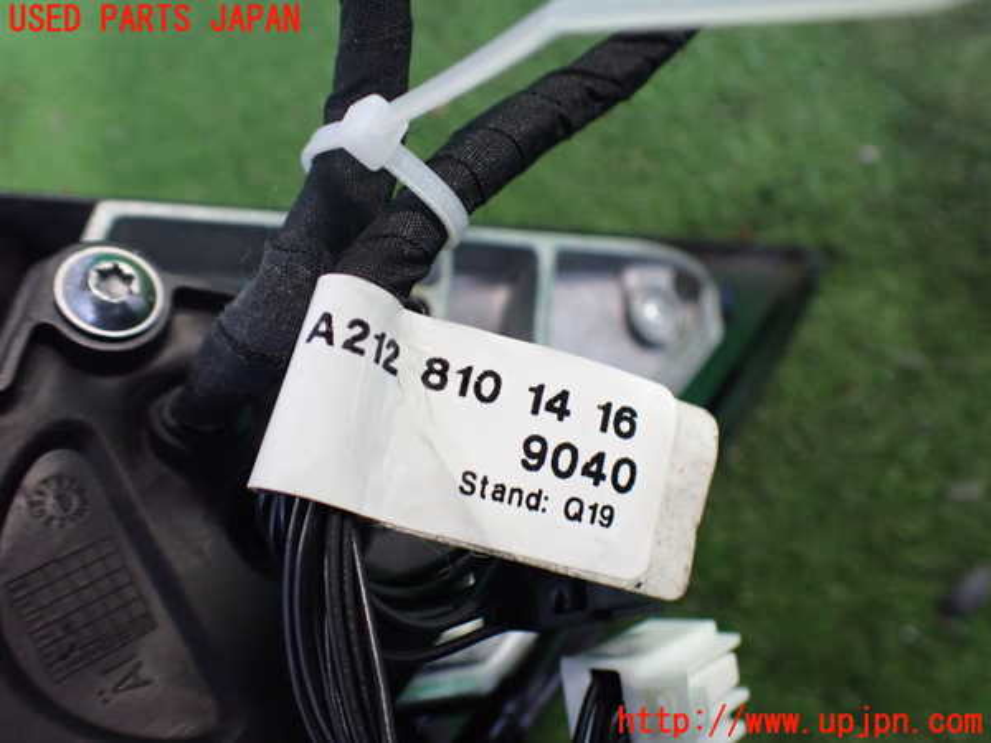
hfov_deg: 60.0
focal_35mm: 30
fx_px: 859
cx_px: 496
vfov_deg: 46.8
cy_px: 372
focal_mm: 5.4
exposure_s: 1/80
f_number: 2.3
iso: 800
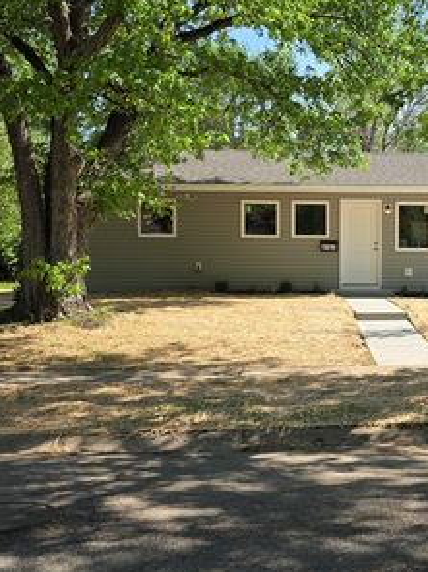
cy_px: 284
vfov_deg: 36.8
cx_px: 358
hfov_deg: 27.3
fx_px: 858
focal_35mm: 52
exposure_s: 1/3194
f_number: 1.7
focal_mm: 6.3
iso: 80
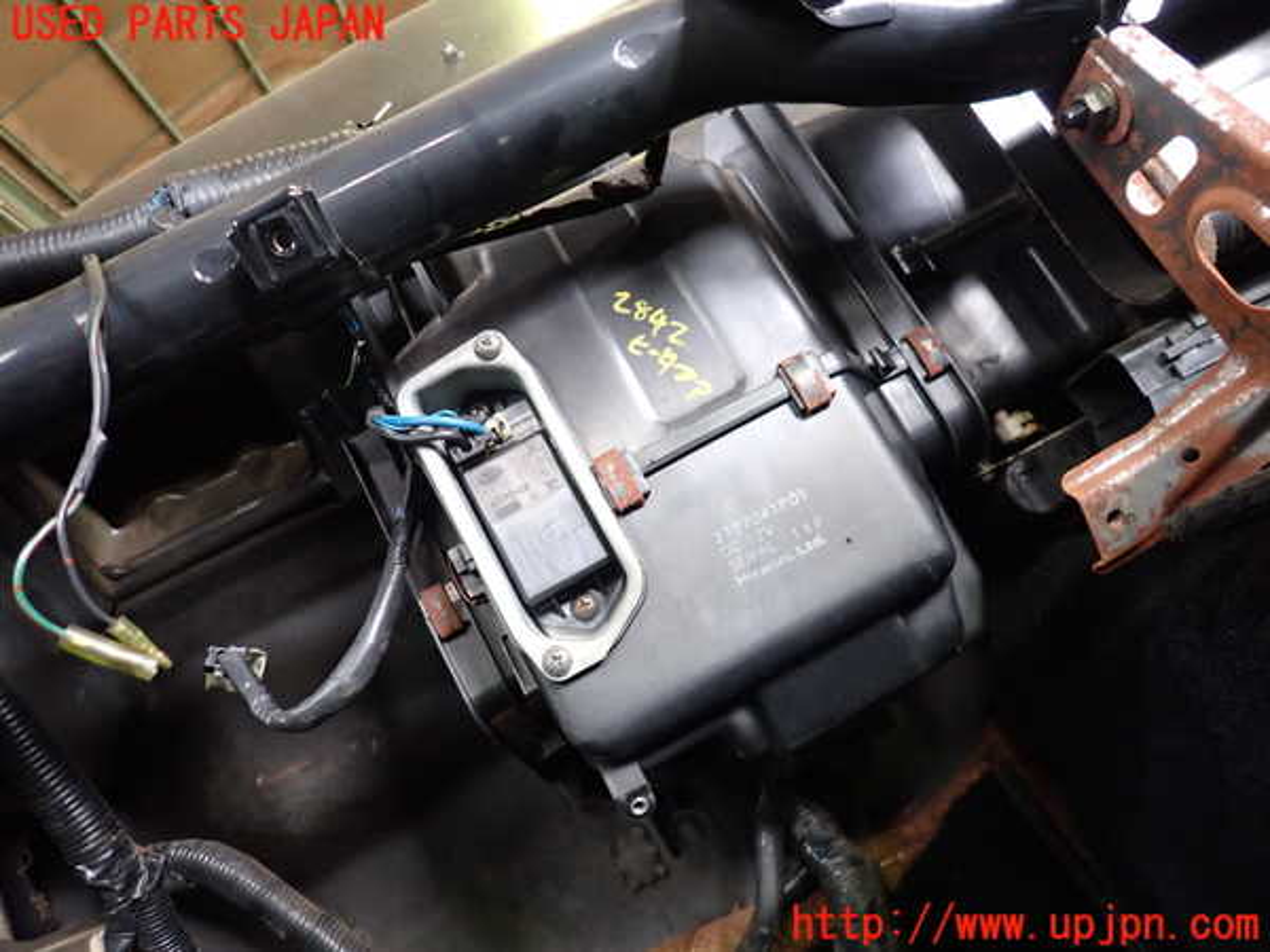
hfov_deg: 69.4
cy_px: 476
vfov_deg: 54.9
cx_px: 635
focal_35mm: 25
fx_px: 917
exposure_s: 1/30
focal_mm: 4.5
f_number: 2
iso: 500
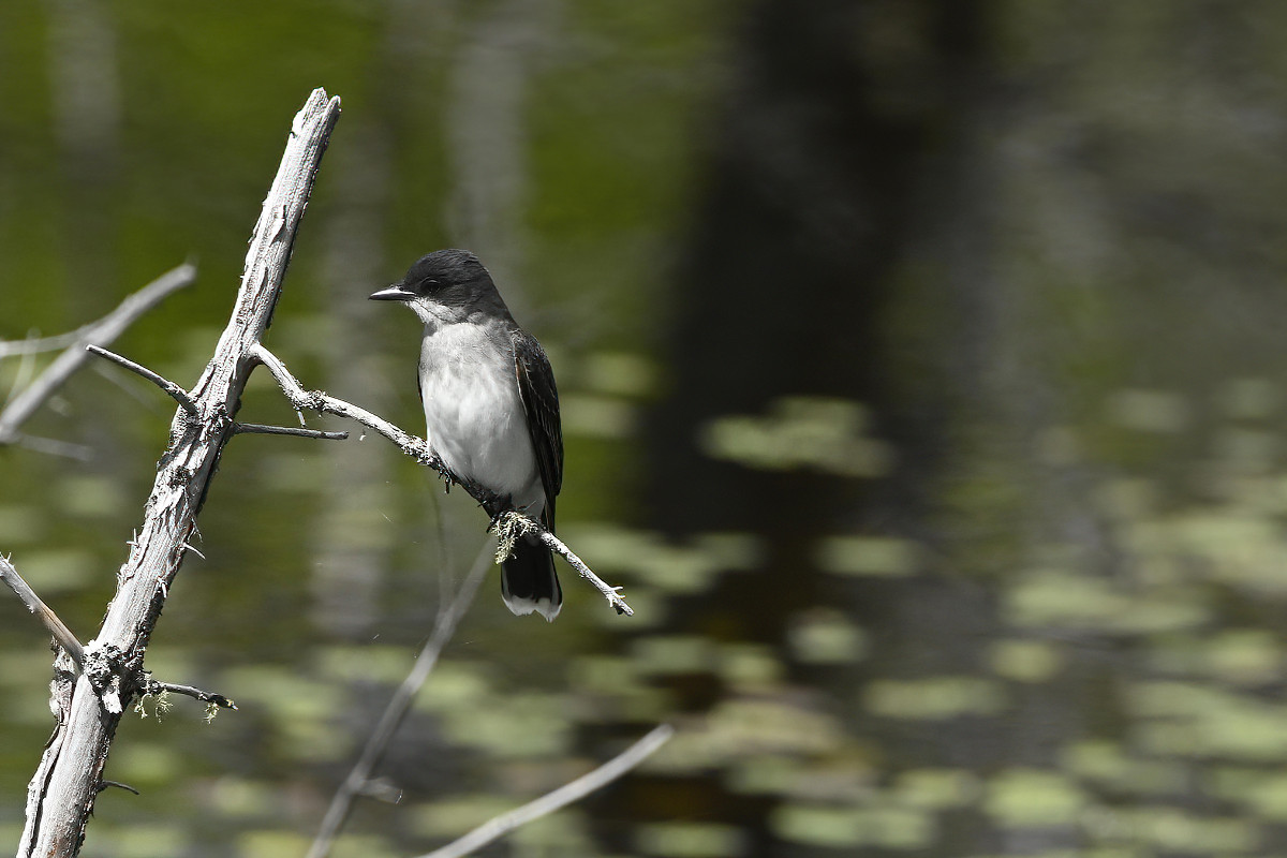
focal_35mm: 500
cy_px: 429
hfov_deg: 4.1
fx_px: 17874
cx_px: 644
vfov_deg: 2.7
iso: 800
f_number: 9
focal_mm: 500
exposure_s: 1/1600
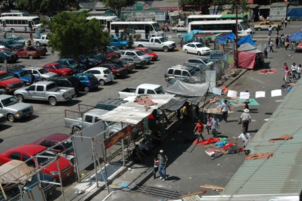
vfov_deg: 28.0
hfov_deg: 41.1
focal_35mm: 48
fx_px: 402
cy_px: 100
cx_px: 151
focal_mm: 32
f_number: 14
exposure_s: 1/800
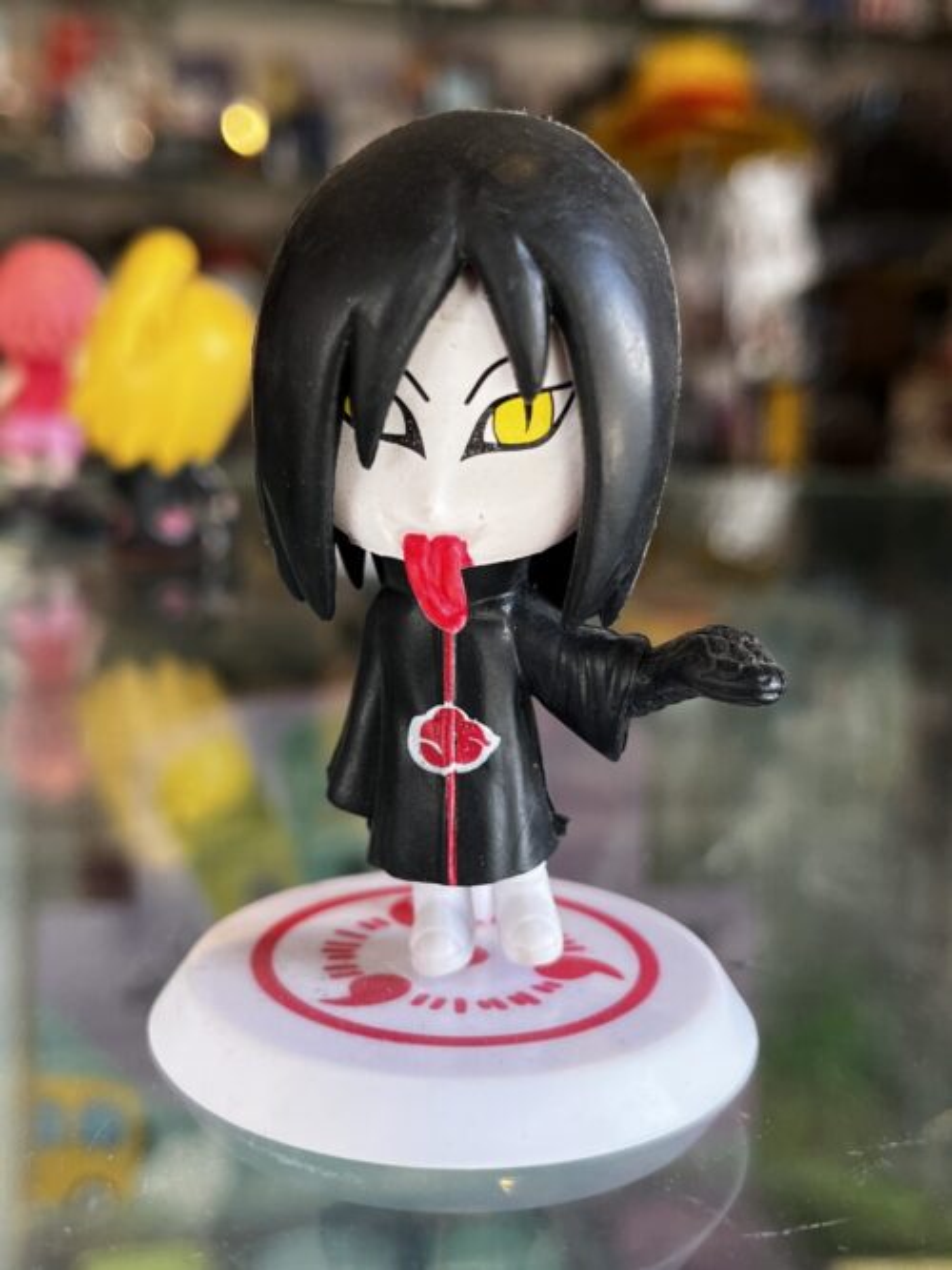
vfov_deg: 67.3
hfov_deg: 53.0
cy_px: 635
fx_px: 954
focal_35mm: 26
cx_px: 476
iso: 50
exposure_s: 1/100
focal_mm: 5.1
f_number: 1.6
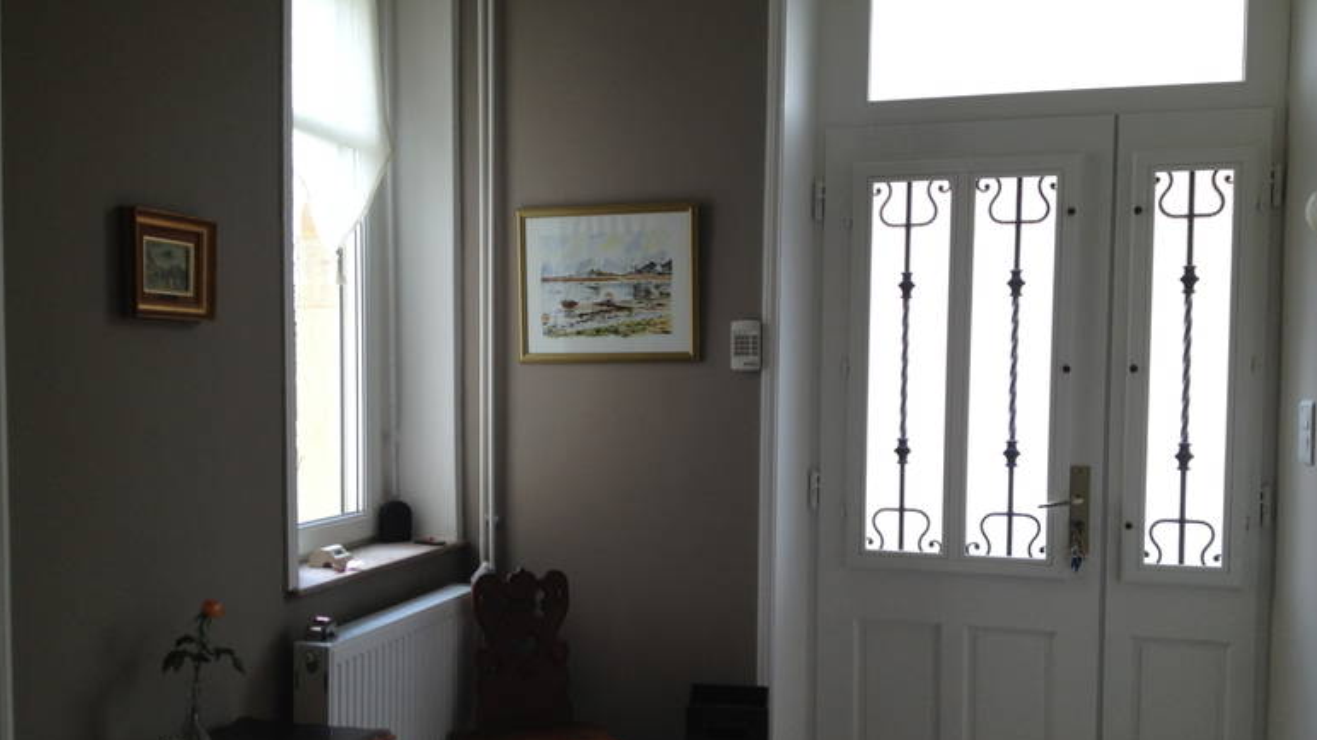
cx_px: 653
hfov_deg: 51.6
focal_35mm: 39
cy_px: 435
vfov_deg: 30.4
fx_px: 1362
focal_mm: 4.28
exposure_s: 1/40
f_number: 2.4
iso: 50
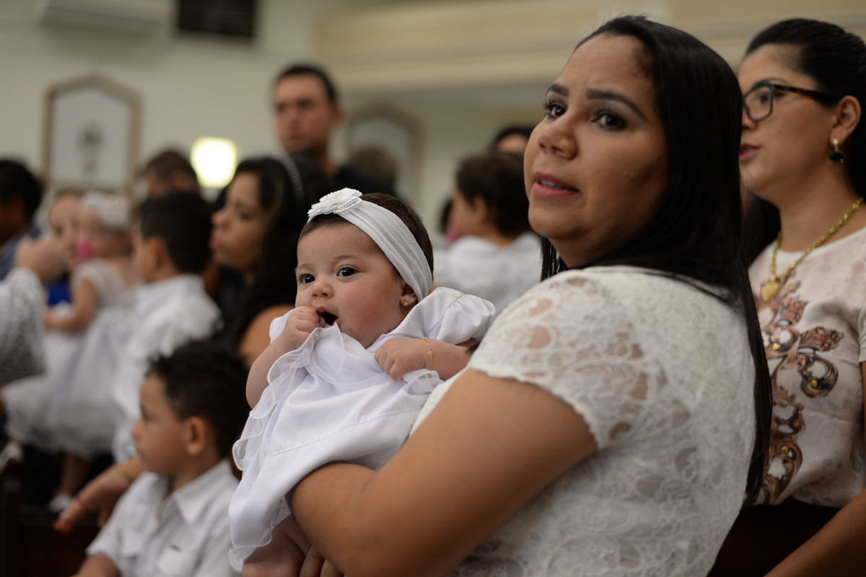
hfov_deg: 39.6
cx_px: 433
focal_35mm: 50
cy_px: 288
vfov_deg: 27.0
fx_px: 1203
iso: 160
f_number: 2.2
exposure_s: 1/100
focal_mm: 50
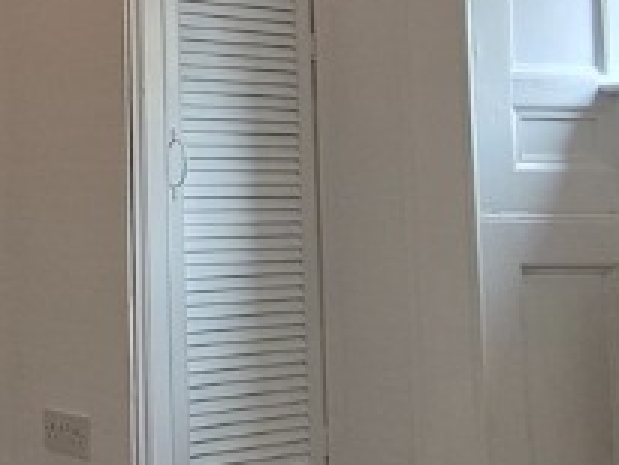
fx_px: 1163
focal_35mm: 65
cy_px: 75
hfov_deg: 26.2
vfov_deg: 22.2
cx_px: -148
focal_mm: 1.74
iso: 64
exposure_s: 1/100
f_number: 2.2
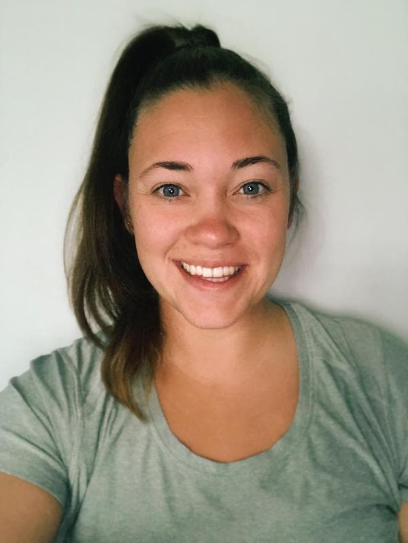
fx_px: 502
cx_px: 204
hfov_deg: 44.2
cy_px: 272
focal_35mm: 32
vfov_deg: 56.8
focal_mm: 2.87
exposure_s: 1/16
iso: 320
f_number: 2.2
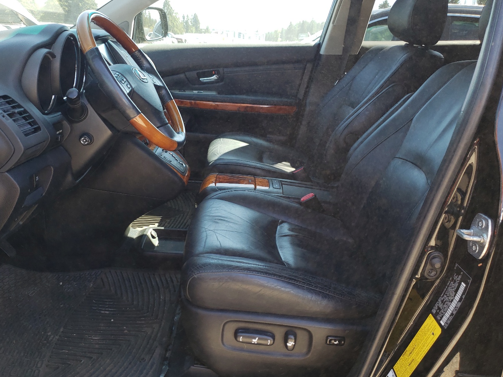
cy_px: 177
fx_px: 450
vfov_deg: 45.4
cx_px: 223
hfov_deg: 58.2
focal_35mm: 31
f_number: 1.5
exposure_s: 1/200
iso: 50
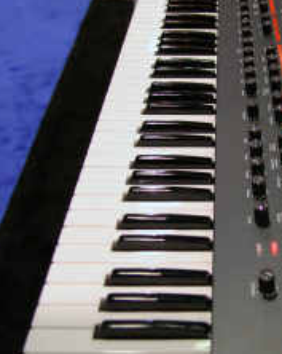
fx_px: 565
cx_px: 241
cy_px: 188
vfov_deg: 34.7
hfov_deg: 27.2
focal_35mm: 54
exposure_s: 1/125
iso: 500
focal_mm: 17
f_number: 2.8
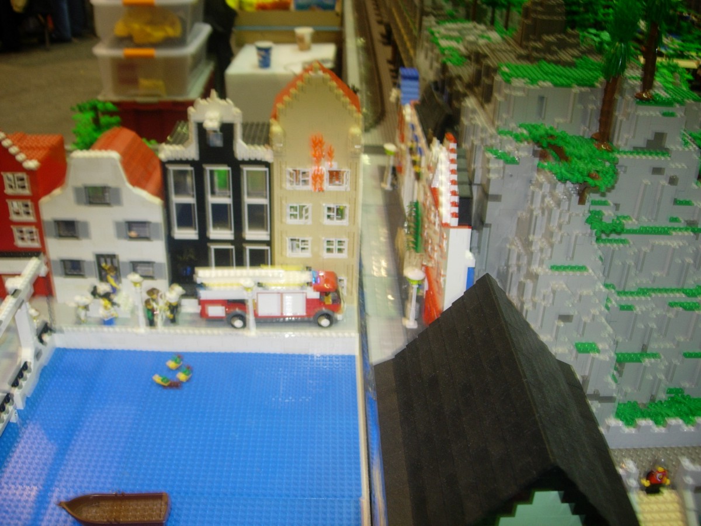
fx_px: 770
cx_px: 350
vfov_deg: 37.7
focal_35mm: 38
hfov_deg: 49.0
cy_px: 263
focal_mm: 7.8
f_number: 2.8
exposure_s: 1/14.2
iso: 79
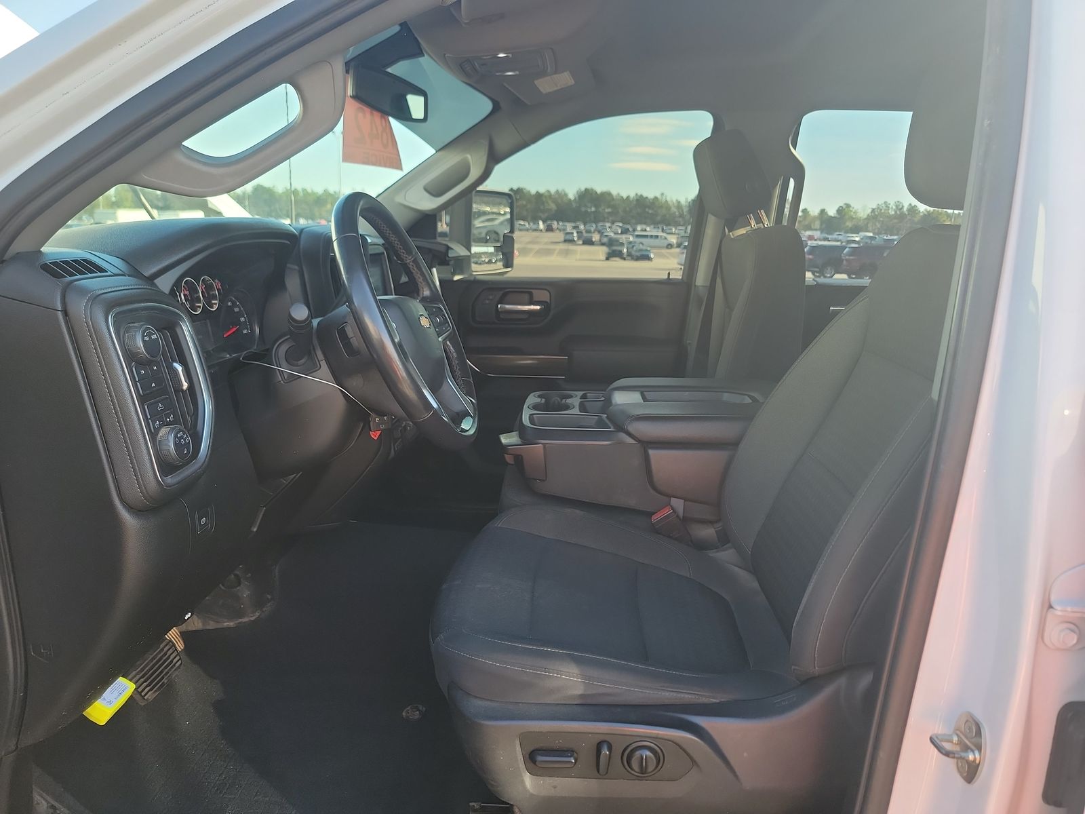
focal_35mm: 24
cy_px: 407
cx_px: 542
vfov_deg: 56.8
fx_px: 752
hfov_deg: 71.6
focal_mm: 6.7
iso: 77
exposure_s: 1/119
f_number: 1.8
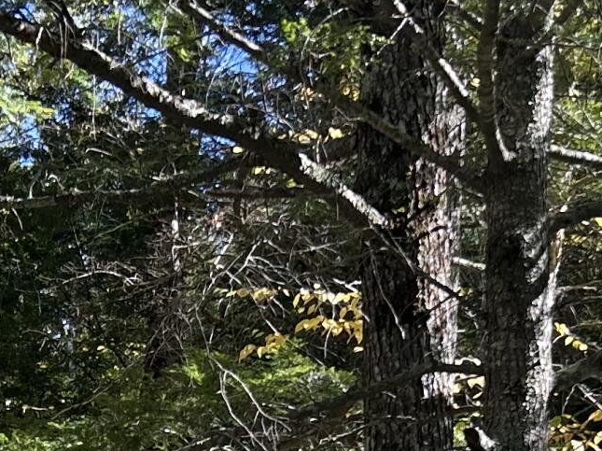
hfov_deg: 16.2
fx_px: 2103
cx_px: 104
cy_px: 796
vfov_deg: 11.4
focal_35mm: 121
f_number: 1.5
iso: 50
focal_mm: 5.7
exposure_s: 1/544
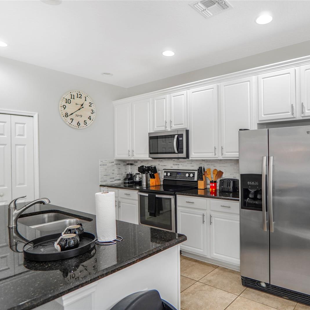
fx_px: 233
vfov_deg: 67.3
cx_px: 190
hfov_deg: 66.4
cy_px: 155
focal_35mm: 23
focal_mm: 12
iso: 100
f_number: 2
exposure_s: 1/30
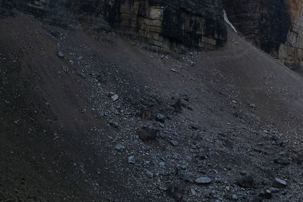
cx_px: 406
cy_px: -77
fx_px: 842
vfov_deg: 13.1
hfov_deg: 18.8
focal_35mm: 100
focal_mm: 19.1
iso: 320
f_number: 4.5
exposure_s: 1/60
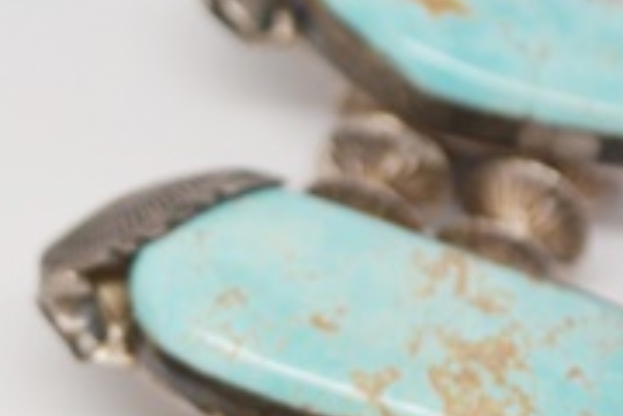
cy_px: 503
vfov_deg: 6.1
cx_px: -7
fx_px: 3888
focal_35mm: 225
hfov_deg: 9.1
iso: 400
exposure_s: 1/80
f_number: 5.3
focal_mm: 45
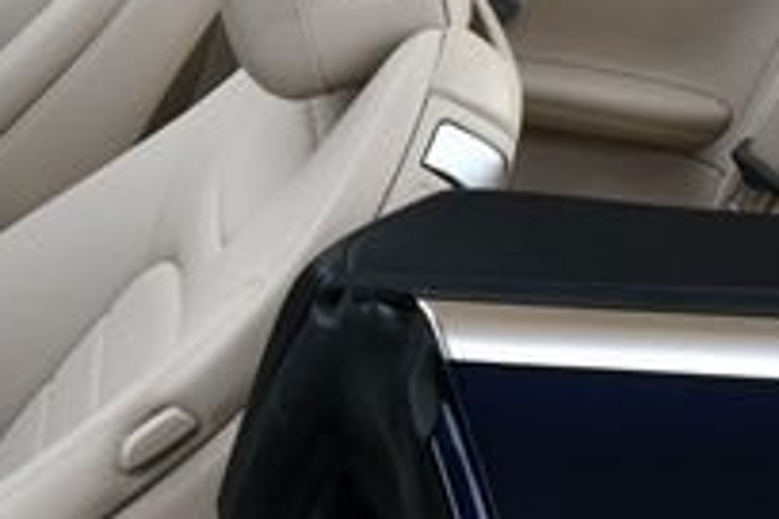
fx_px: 2445
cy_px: 366
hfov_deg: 16.4
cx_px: -416
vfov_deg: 12.1
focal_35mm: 113
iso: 220
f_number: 5.6
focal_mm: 18
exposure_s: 1/250
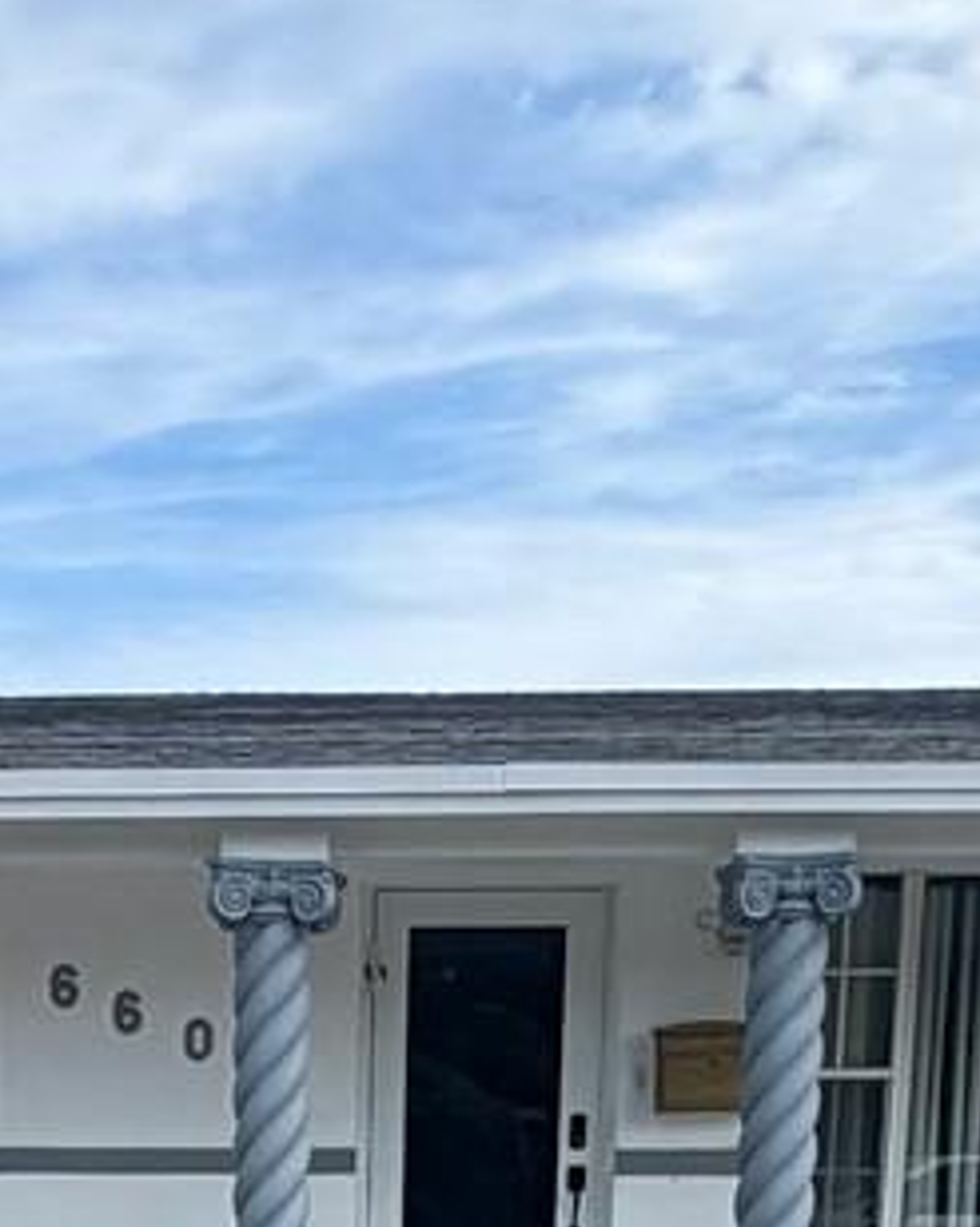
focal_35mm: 71
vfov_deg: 22.1
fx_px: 2577
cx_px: 187
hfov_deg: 21.3
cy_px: 1852
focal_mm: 2.22
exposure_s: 1/770
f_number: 2.2
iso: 32
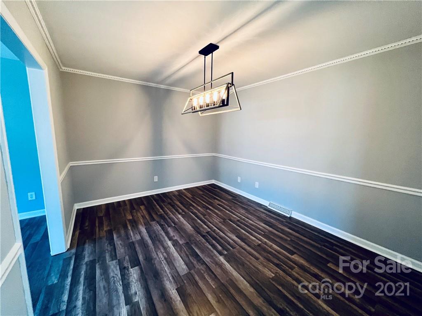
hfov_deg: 106.2
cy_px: 158
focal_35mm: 13
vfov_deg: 89.9
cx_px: 211
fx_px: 158
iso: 320
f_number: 1.8
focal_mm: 1.57
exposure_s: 1/60
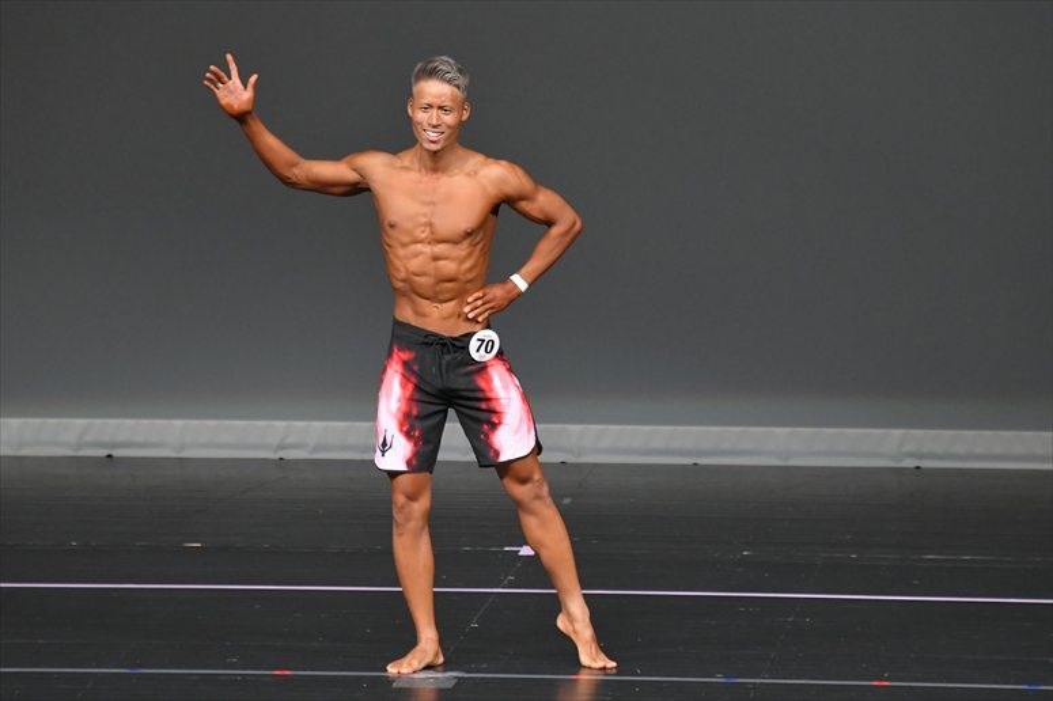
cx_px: 526
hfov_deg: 6.5
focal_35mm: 315
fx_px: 9209
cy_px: 350
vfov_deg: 4.4
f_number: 5.6
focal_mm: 210
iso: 4000
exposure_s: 1/400
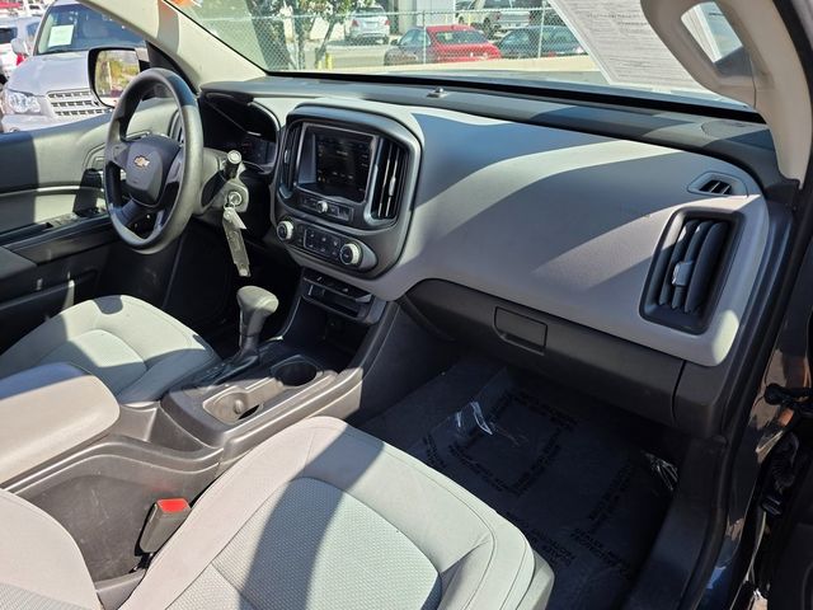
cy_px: 305
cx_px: 406
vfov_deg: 58.9
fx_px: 540
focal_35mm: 23
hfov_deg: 73.9
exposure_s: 1/1293
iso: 80
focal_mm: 6.3
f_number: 1.7
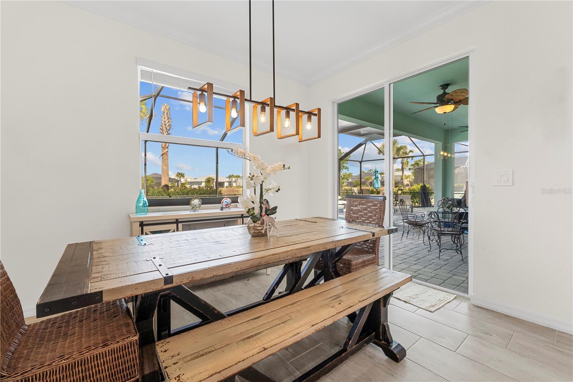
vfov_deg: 77.3
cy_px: 191
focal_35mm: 15
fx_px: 239
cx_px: 286
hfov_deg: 100.4
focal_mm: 10
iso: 320
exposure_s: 1/30
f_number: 5.6
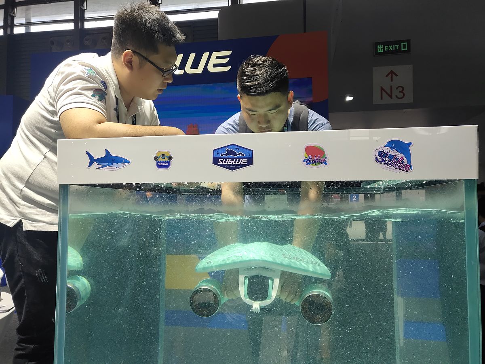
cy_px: 182
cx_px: 242
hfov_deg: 60.0
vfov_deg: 46.8
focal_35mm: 30
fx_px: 420
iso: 50
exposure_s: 1/398
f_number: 1.8
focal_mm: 4.35
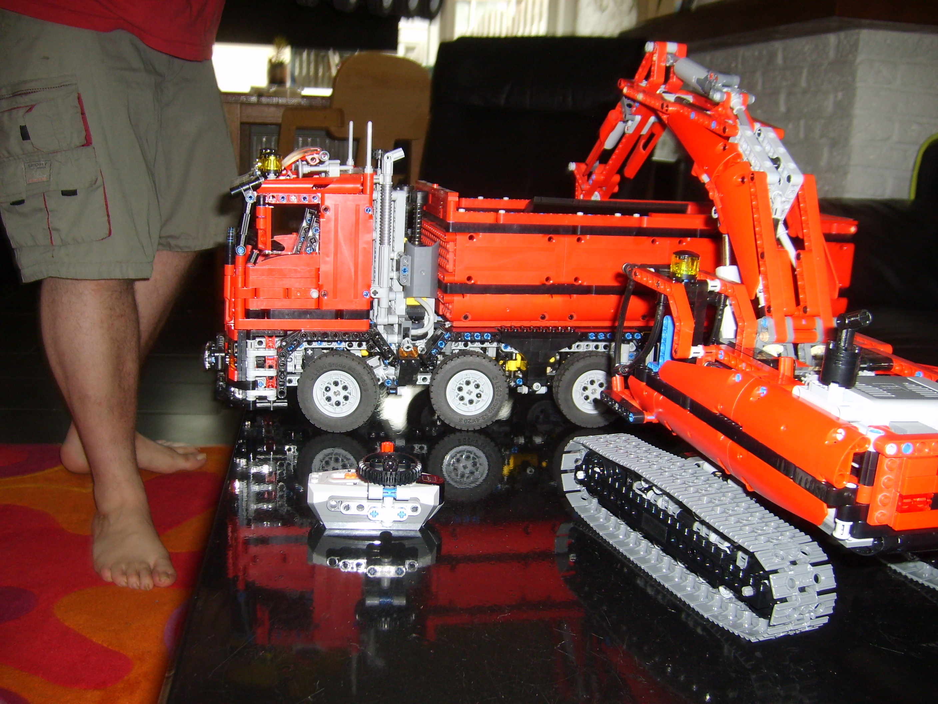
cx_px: 469
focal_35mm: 35
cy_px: 352
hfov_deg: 52.6
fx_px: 948
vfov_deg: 40.7
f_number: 2.8
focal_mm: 5.8
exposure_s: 1/45
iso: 100
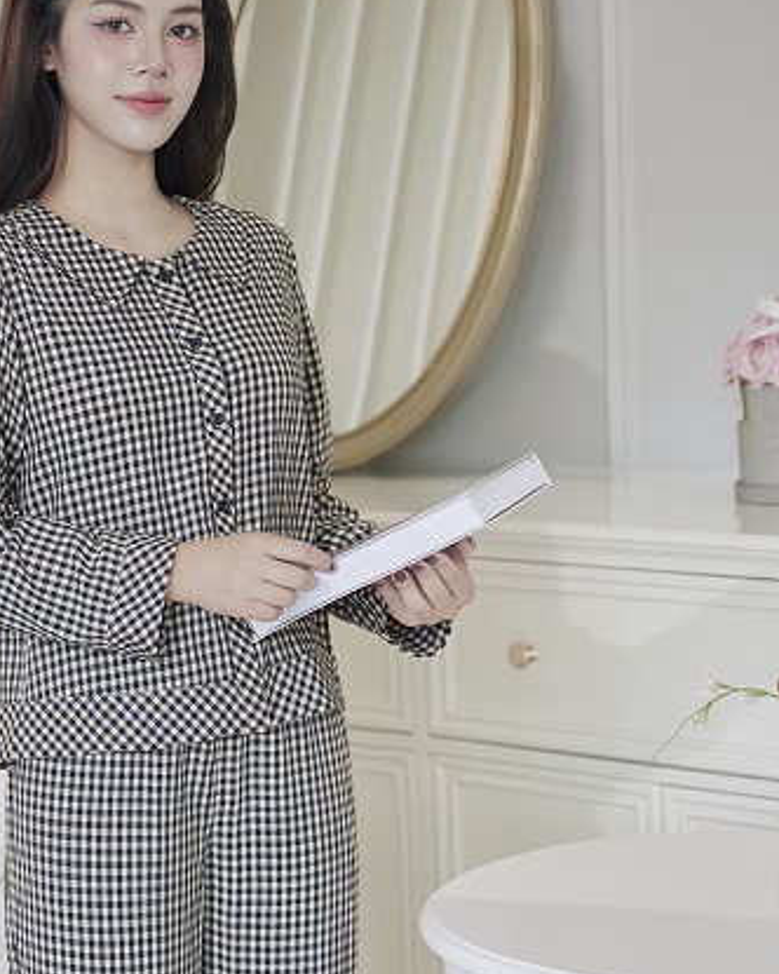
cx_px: 120
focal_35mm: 104
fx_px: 3004
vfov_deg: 18.3
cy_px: 711
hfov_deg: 14.7
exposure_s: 1/200
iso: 400
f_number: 2.8
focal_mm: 46.1
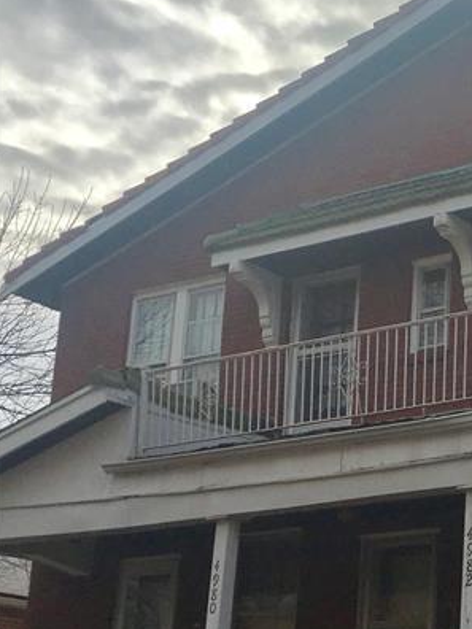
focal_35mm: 75
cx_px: 602
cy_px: 472
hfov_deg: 18.4
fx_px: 1364
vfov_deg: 25.7
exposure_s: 1/2959
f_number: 2.2
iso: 25
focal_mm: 4.15
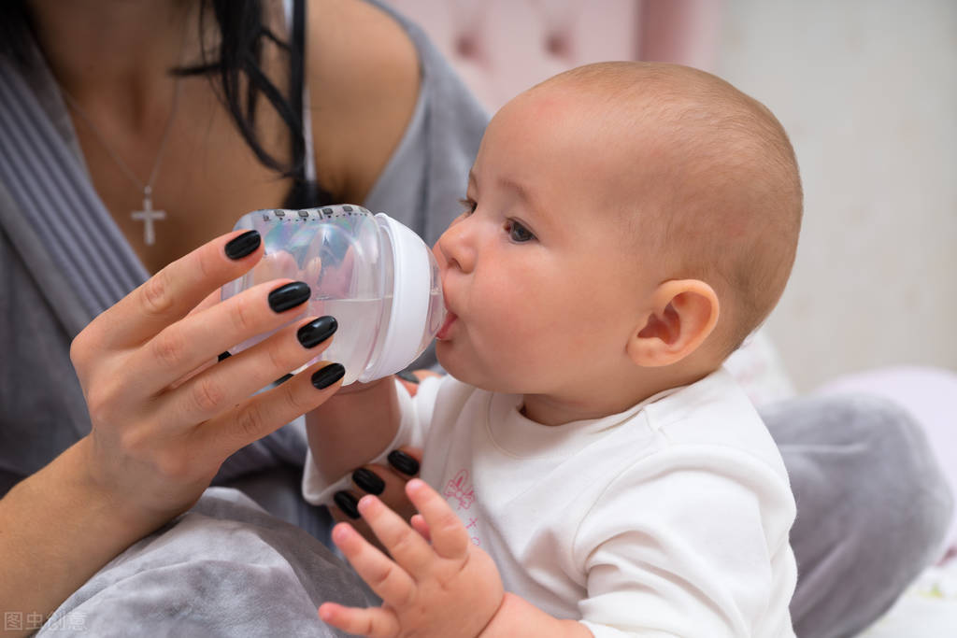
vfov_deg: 22.6
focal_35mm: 60
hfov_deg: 33.4
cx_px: 478
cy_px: 319
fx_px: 1595
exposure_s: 1/125
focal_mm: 60
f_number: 5
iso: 100
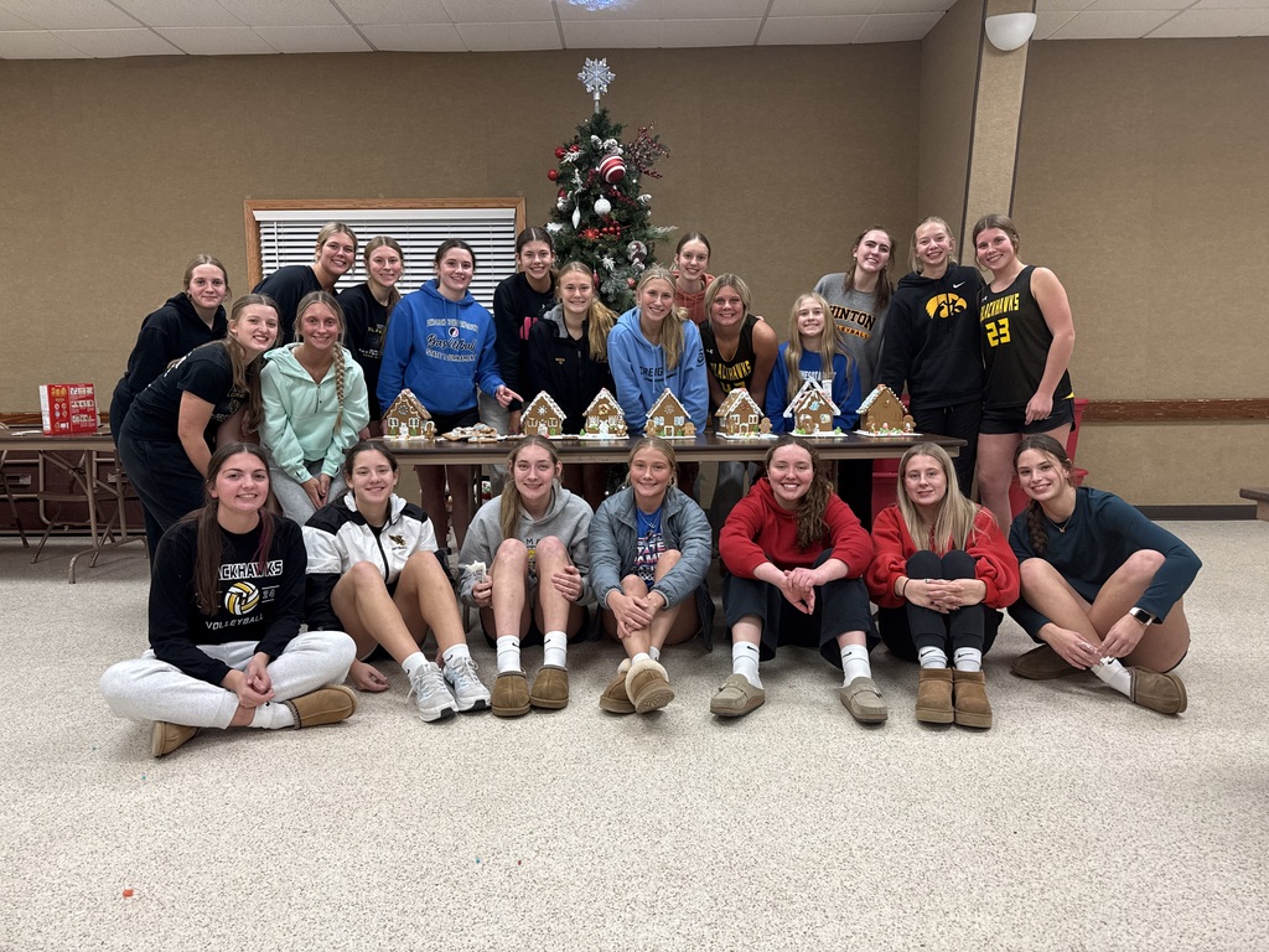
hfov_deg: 71.6
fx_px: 880
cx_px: 634
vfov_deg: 56.8
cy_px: 476
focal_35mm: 24
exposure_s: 1/120
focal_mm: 6.76
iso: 160
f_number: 1.78
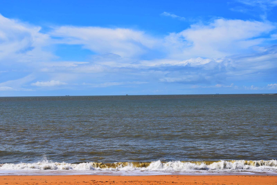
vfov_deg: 23.8
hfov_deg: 35.1
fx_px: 439
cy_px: 92
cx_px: 138
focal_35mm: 57
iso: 200
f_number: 11
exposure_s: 1/500
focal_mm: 38
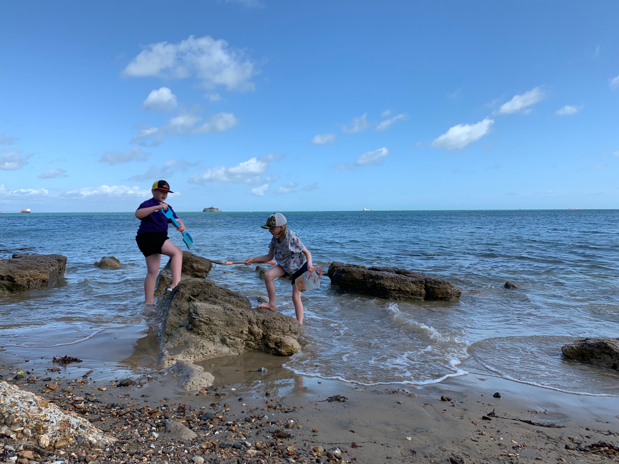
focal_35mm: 26
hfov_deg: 67.3
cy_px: 232
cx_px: 310
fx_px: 465
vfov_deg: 53.1
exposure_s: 1/2421
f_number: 1.8
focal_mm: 4.25
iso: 25
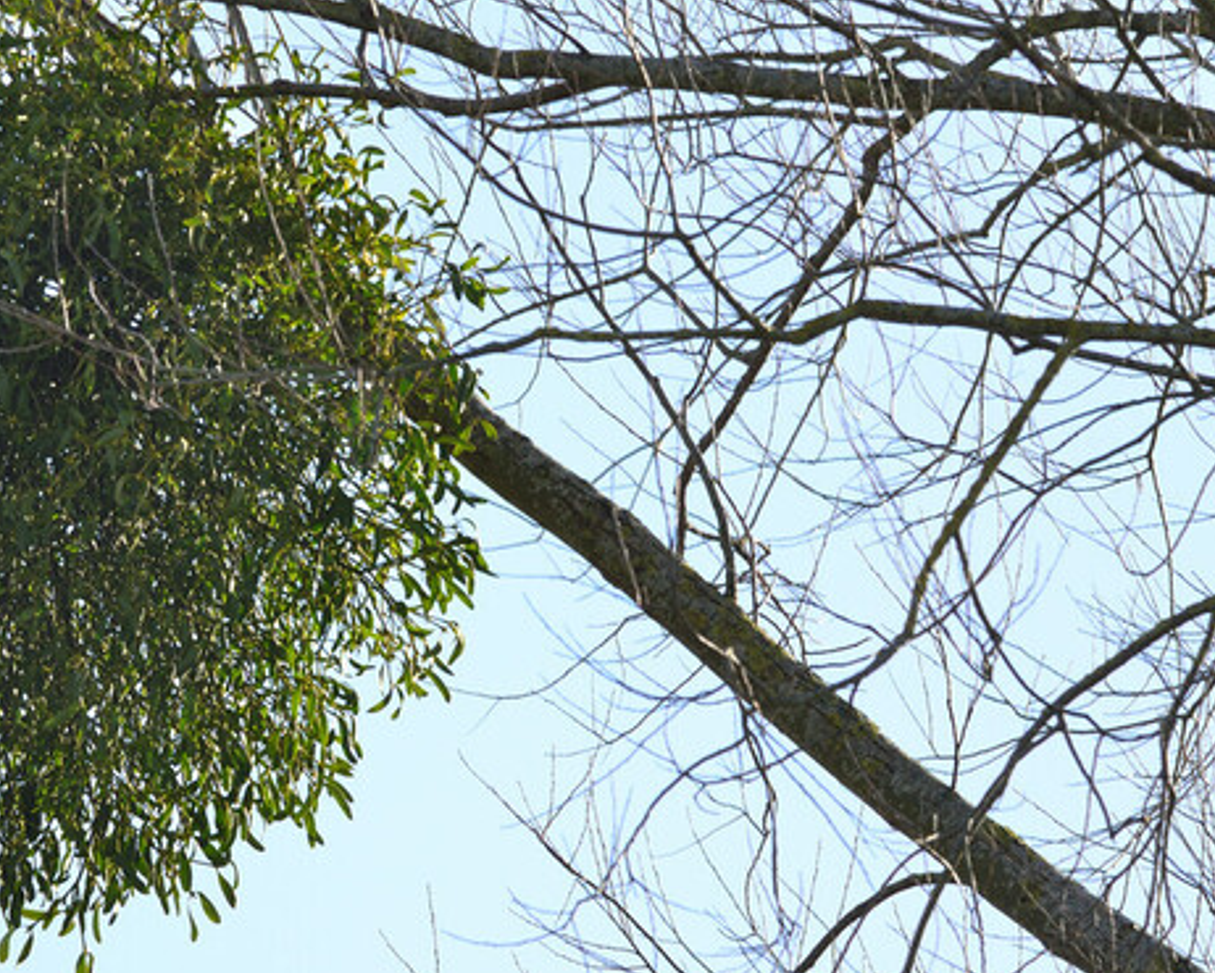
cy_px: 485
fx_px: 19894
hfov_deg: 3.5
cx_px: 368
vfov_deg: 2.8
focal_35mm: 553
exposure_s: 1/500
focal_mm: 260
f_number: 5.3
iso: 250
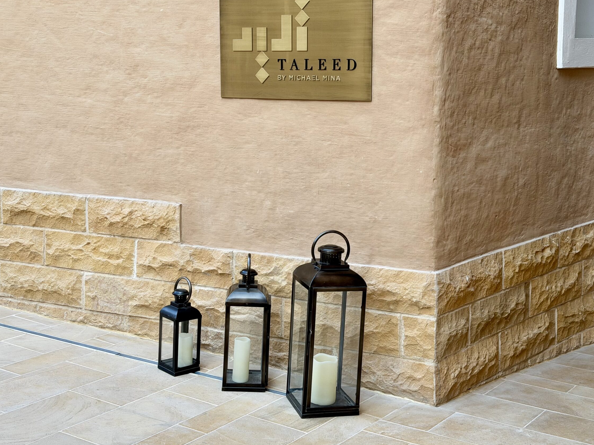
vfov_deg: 26.5
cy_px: 196
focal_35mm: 55
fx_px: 944
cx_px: 306
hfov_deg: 34.9
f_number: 1.78
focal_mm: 6.76
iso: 50
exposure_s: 1/226
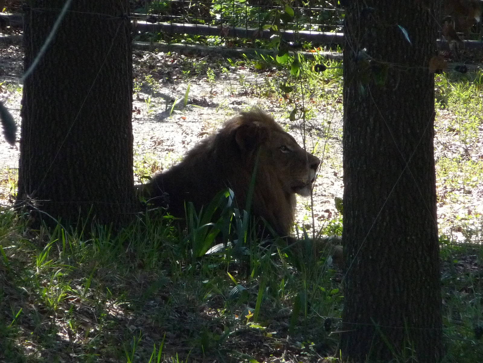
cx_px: 242
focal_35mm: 472
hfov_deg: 4.2
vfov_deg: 3.2
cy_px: 182
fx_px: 6586
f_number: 4.9
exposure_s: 1/400
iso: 400
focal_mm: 47
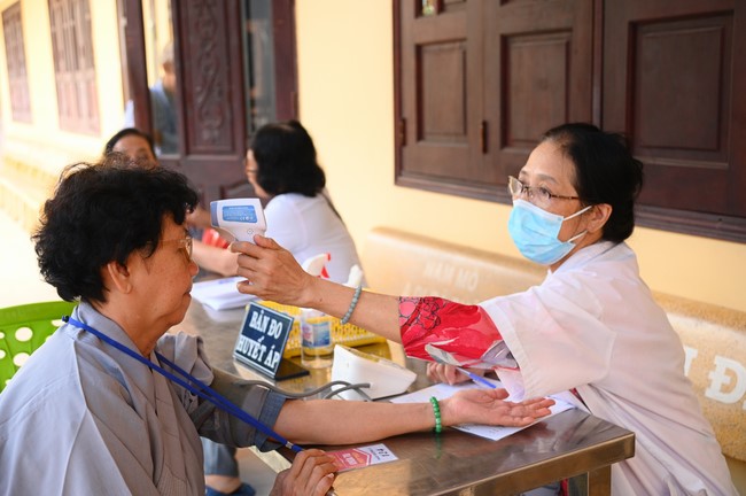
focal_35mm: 44
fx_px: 911
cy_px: 248
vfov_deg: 30.5
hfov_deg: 44.5
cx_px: 373
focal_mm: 44
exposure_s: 1/320
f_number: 4
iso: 1250
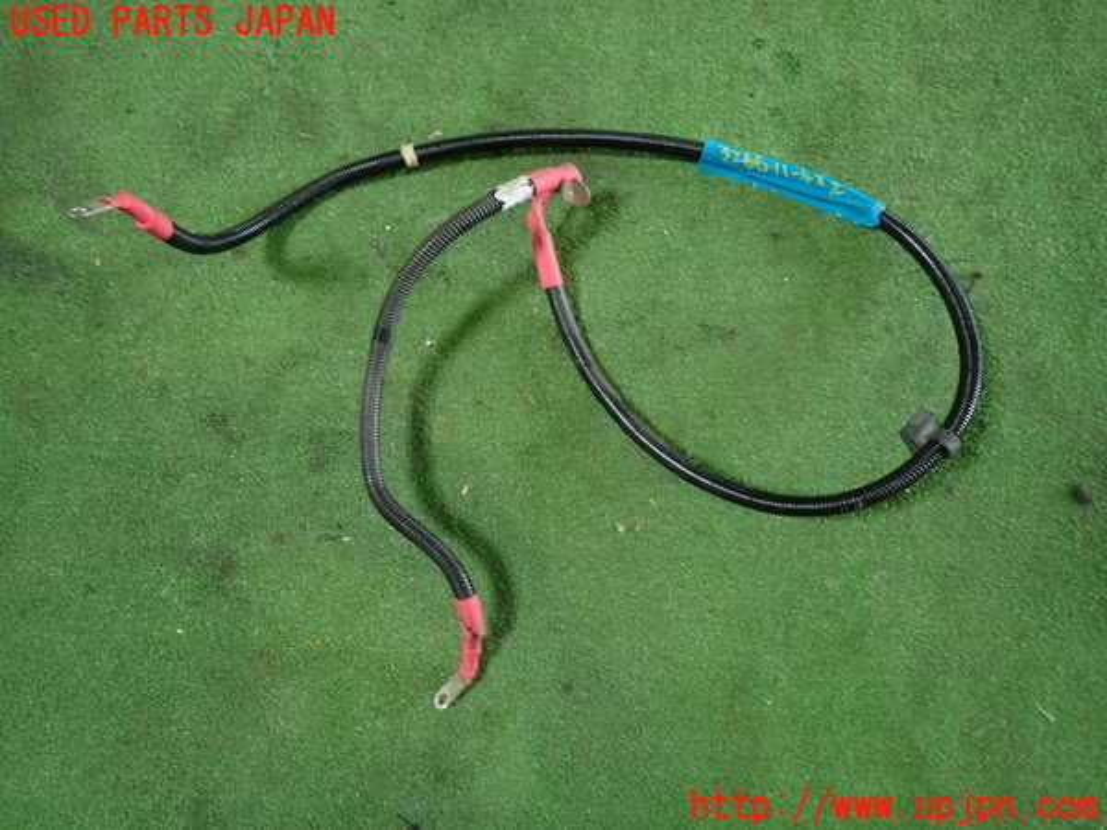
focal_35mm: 25
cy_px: 415
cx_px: 554
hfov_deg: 69.4
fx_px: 799
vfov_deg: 54.9
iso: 200
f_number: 2
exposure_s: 1/30
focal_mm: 4.5
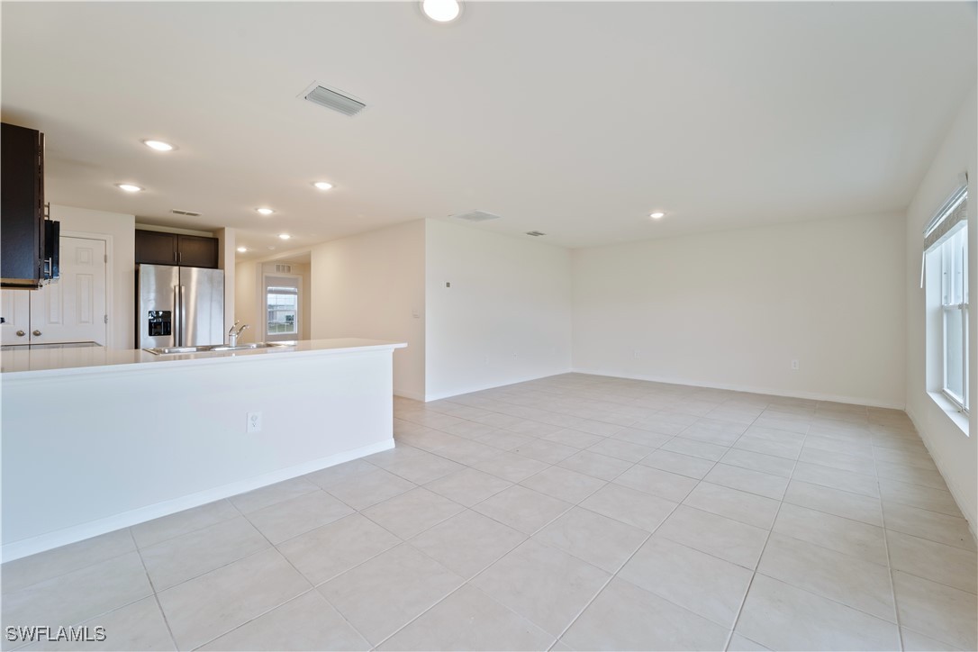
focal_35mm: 14
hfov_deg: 104.3
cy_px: 326
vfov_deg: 81.2
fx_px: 380
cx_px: 489
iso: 500
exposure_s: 1/8
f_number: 9
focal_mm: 14
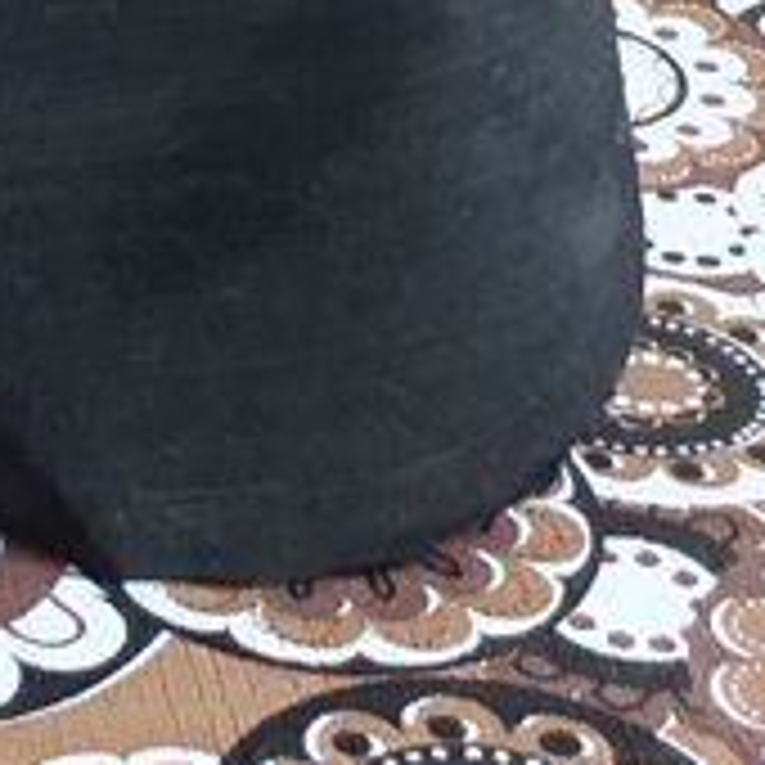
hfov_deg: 10.4
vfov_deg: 8.8
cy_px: -1584
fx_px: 4050
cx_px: -450
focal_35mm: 162
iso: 160
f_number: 1.9
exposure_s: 1/60
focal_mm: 3.6
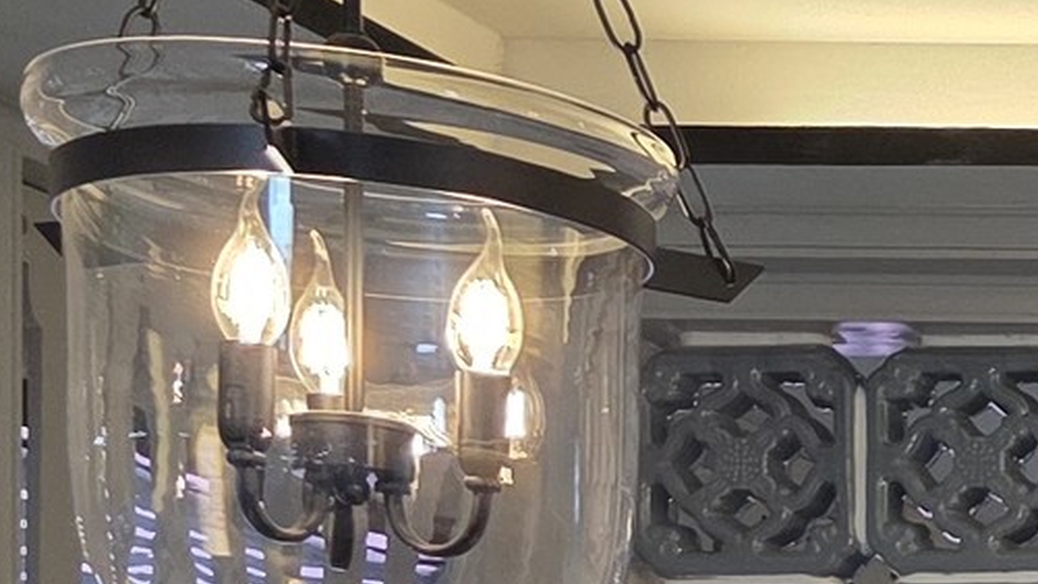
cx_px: 2747
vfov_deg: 7.6
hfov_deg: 11.1
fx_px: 4129
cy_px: 1383
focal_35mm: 150
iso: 250
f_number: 1.7
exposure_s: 1/100
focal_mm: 6.3
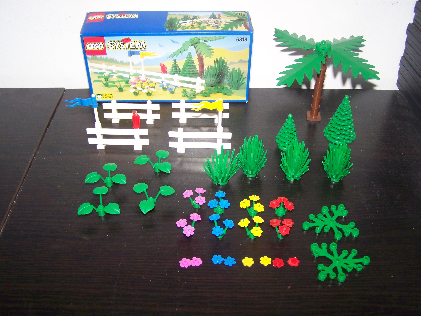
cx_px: 210
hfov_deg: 49.0
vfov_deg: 37.7
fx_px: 462
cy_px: 158
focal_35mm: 38
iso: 200
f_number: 2.8
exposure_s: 1/30
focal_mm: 6.3
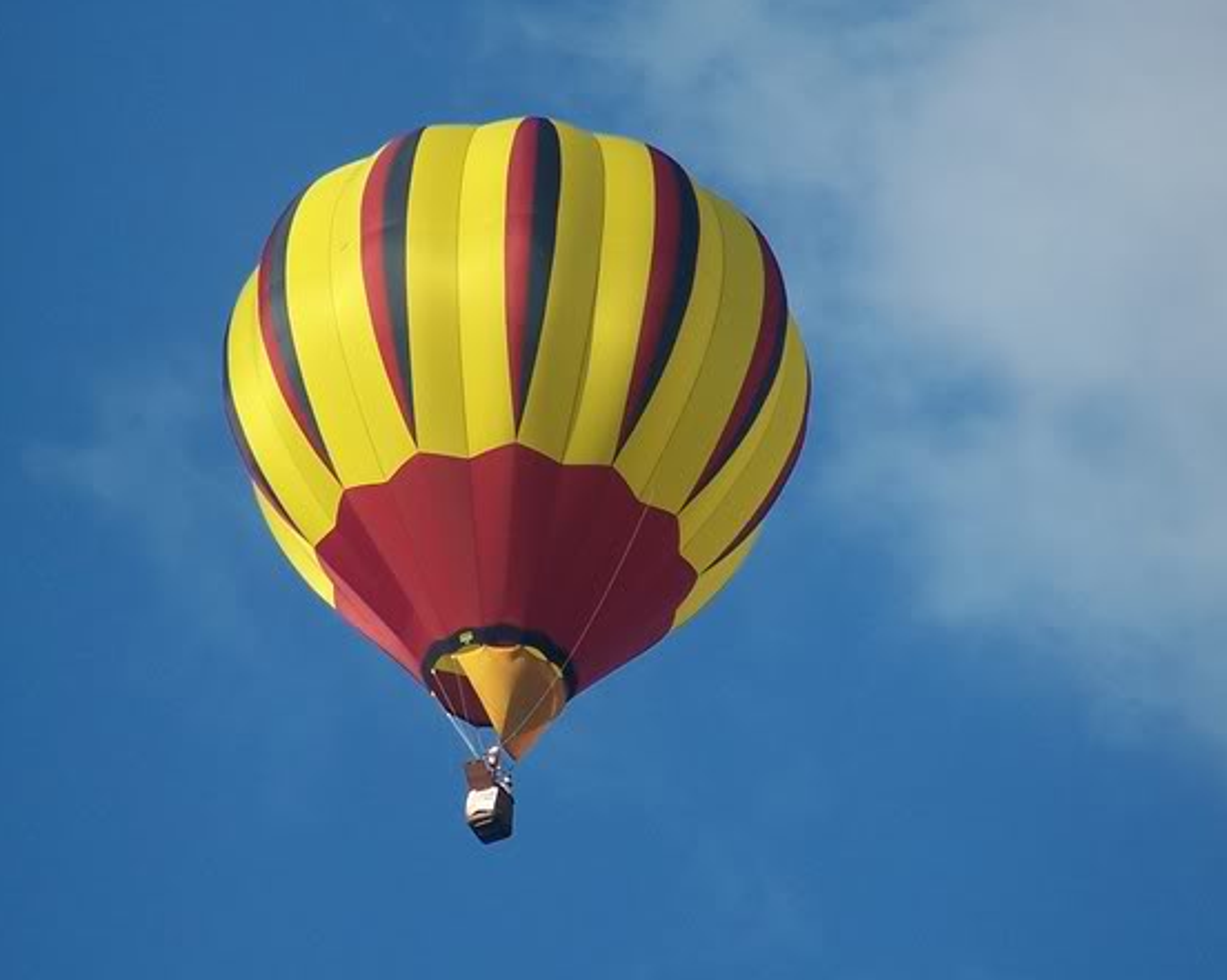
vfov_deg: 2.9
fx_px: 19527
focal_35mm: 538
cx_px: 618
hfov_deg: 3.6
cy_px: 484
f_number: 3.7
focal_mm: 63
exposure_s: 1/500
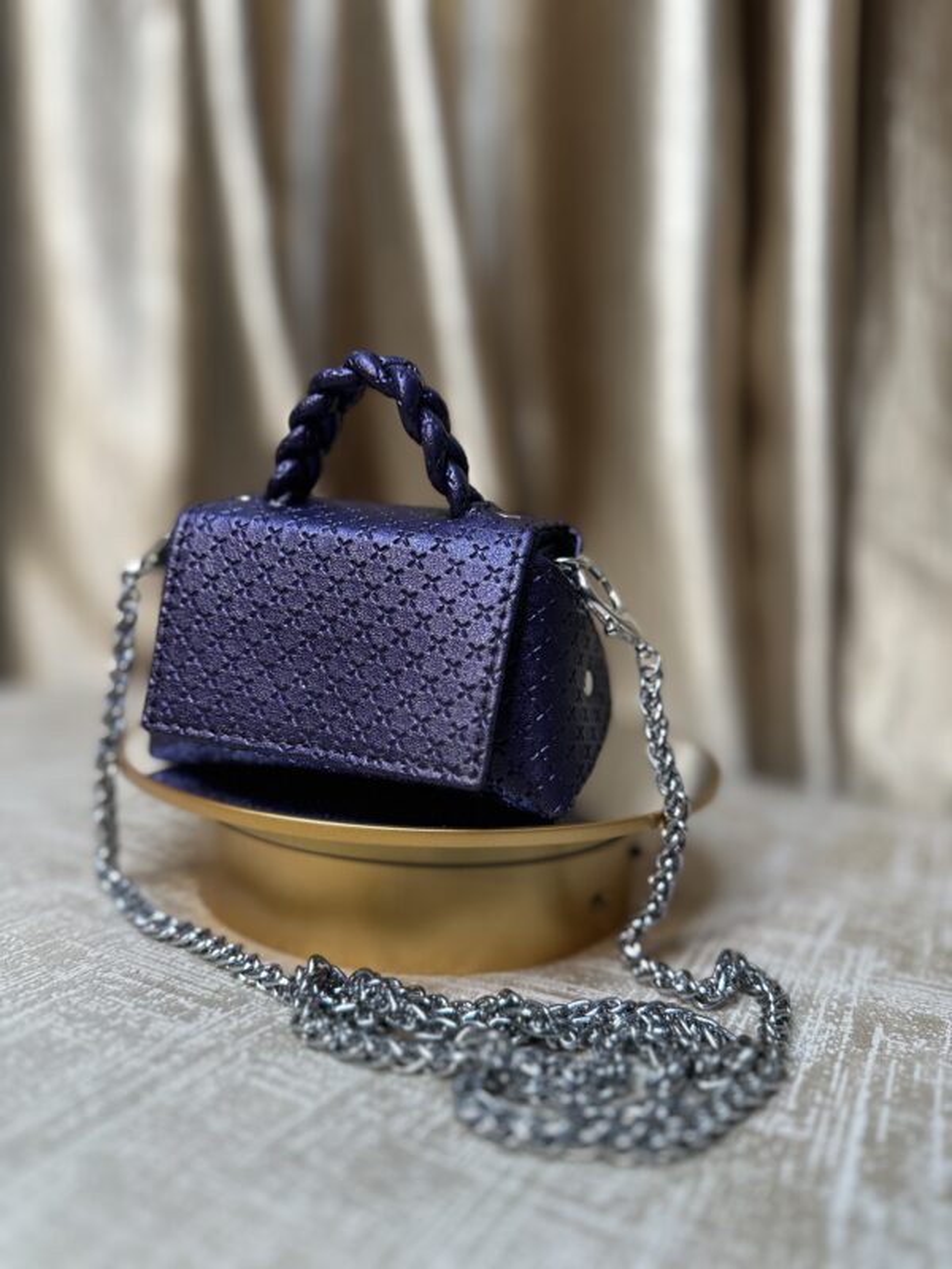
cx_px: 476
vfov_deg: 71.6
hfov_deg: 56.8
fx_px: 880
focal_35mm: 24
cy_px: 634
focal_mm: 6.86
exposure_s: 1/50
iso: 200
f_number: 1.78
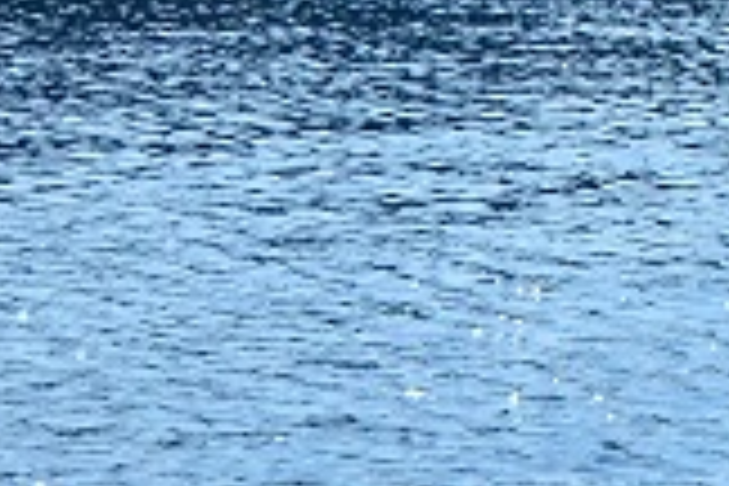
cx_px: 1377
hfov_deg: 9.7
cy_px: -630
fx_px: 4029
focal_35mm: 199
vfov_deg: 6.6
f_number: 4
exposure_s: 1/6400
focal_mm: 24
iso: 640
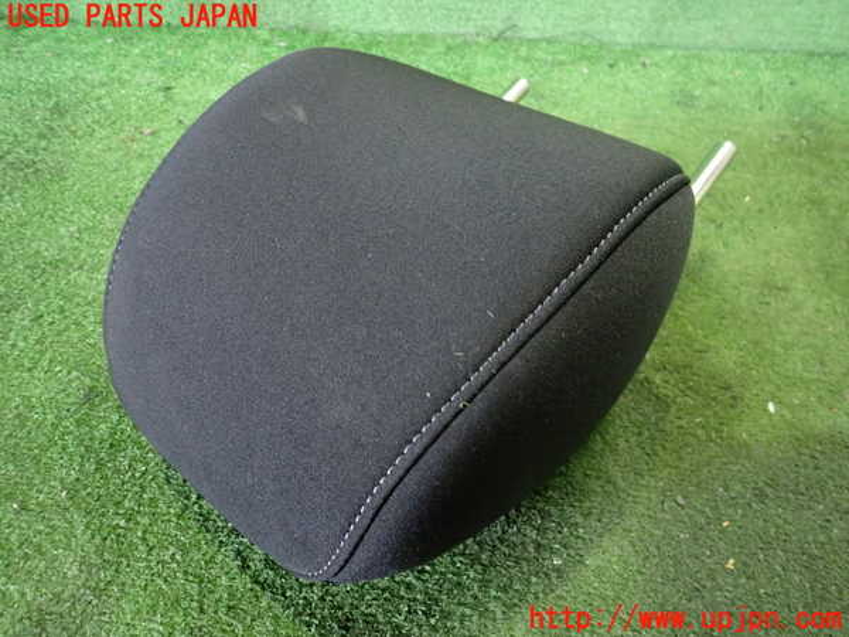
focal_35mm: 25
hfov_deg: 69.4
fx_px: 613
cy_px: 318
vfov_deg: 54.9
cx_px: 424
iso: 800
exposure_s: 1/30
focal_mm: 4.5
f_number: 2
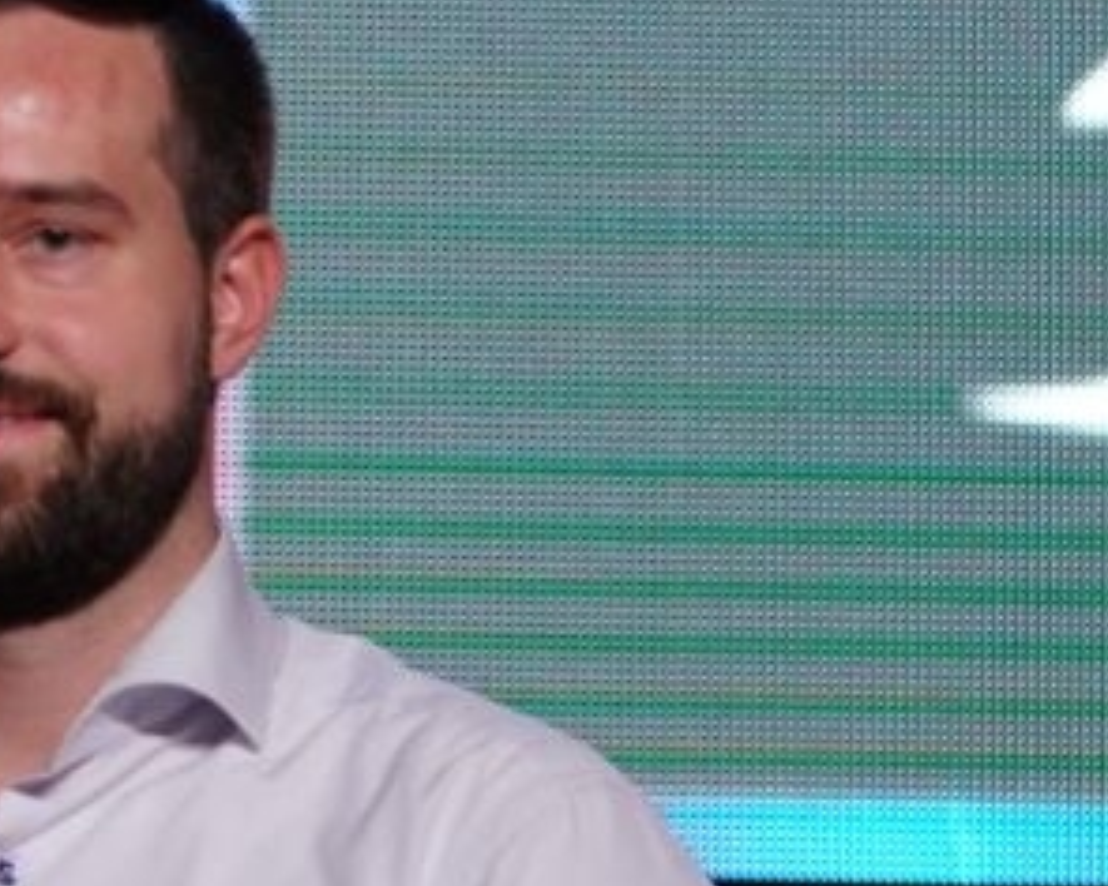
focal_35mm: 492
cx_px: -2265
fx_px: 16134
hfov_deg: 3.8
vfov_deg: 3.1
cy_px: 323
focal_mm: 86
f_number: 2.8
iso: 1600
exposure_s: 1/250
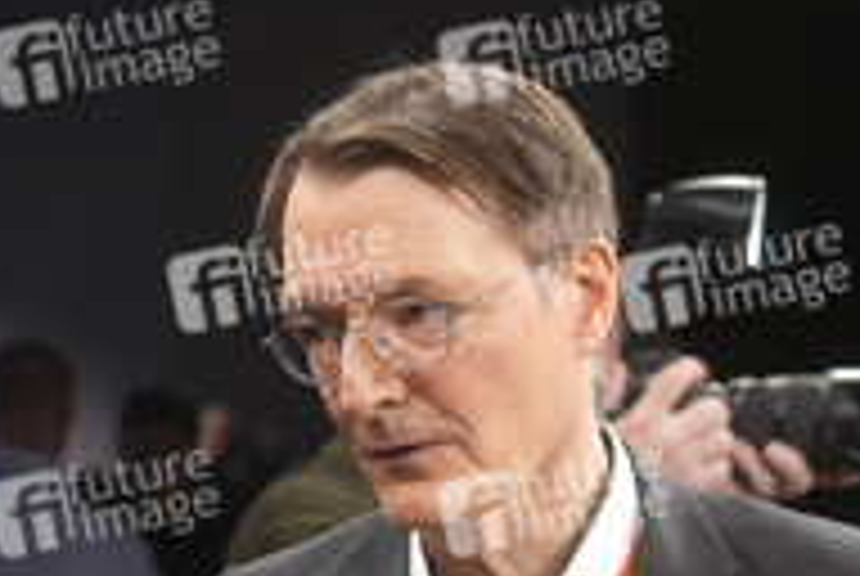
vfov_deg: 12.8
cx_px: 164
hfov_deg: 19.0
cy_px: 616
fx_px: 2536
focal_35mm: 106
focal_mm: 30
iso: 640
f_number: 2.2
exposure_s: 1/125
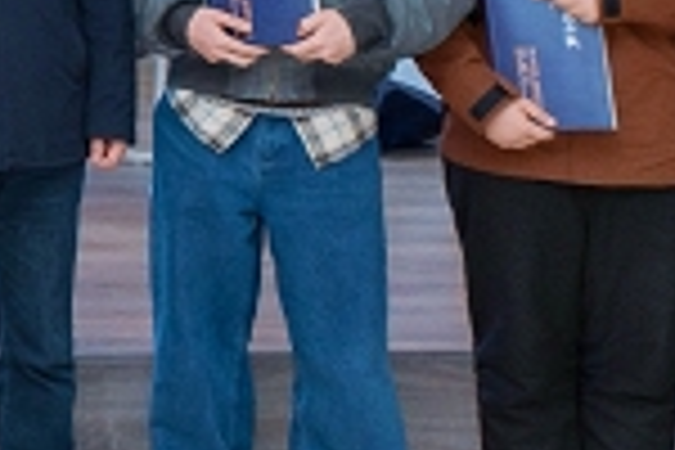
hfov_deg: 16.7
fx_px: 1787
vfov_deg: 13.3
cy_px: -288
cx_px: -639
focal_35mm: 95
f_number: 3.5
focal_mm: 19.9
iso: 640
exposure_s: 1/160
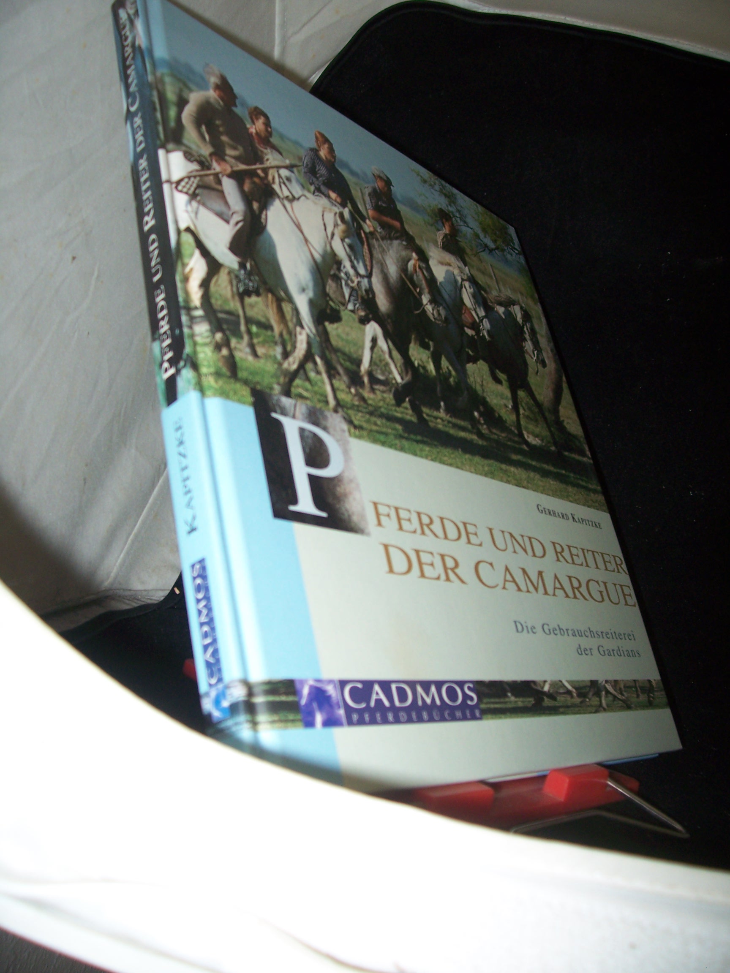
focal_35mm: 34
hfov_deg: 41.8
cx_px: 365
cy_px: 486
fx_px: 956
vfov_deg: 54.0
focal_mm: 5.6
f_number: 2.7
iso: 80
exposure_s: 1/60
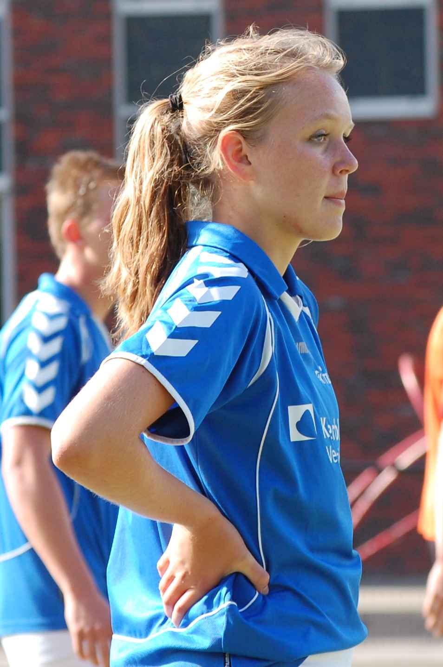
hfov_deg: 9.0
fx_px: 2829
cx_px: 222
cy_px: 334
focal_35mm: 153
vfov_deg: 13.4
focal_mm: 102
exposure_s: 1/500
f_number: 5.6
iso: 400
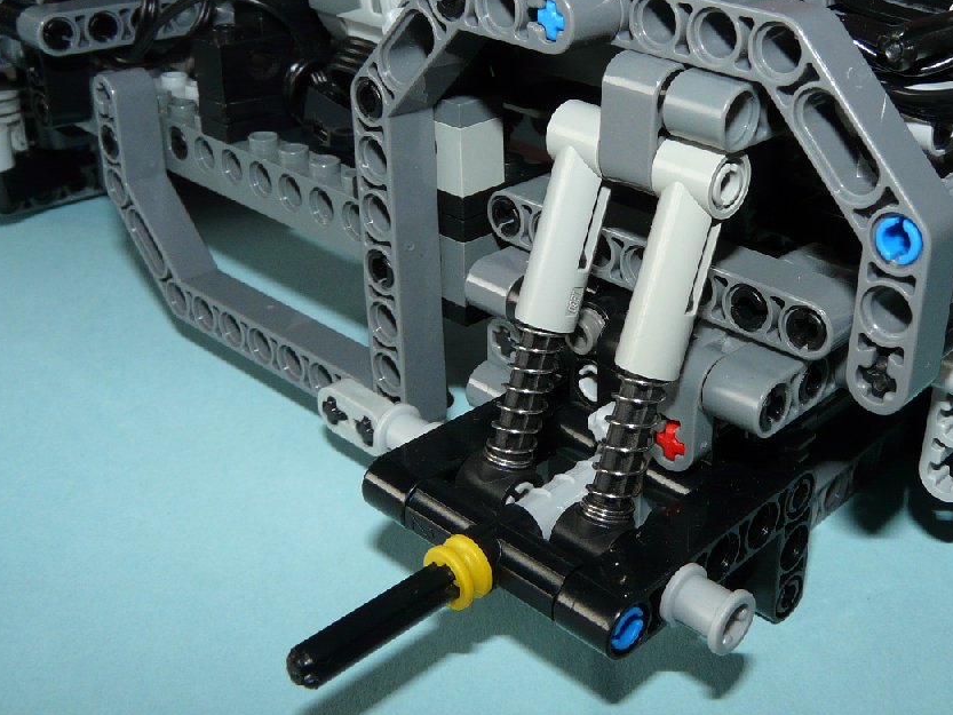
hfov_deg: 42.8
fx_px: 1184
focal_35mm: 43
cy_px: 278
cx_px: 684
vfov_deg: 33.5
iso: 100
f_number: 4
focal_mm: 4.6
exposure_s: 1/30
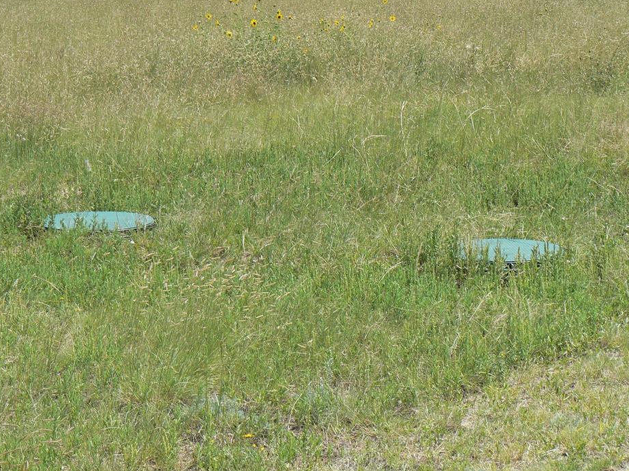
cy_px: 213
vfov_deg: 13.1
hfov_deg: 17.4
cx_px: 300
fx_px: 2052
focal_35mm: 113
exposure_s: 1/400
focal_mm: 16.9
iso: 80
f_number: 6.3
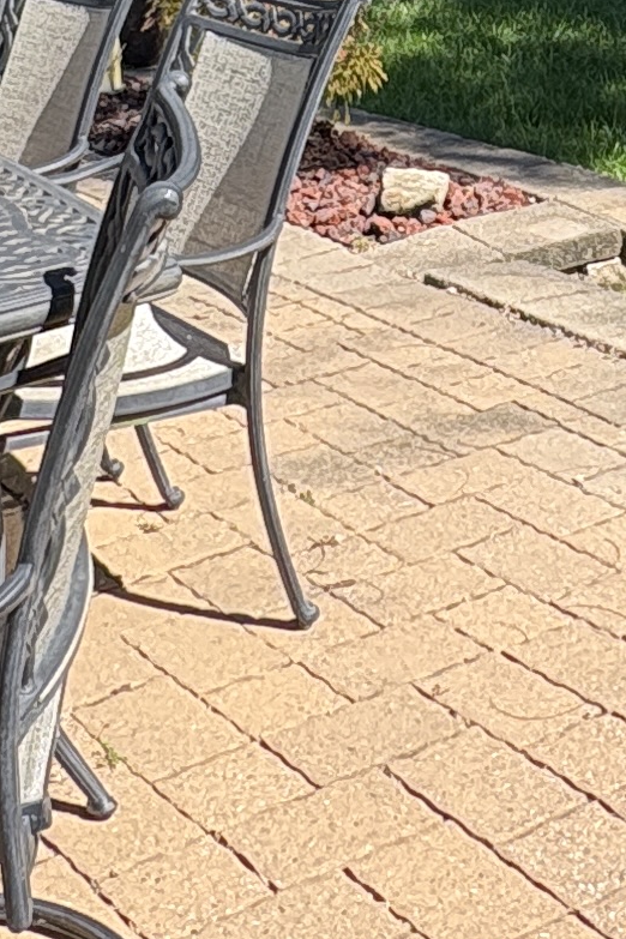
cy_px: -209
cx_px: 511
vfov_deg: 24.3
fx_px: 1956
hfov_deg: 18.0
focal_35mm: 75
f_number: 2.2
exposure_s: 1/488
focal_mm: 2.22
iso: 64
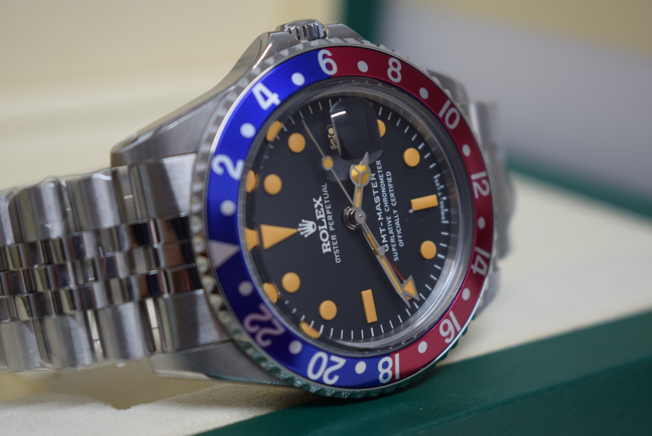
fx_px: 1414
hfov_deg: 26.0
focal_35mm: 78
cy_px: 218
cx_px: 326
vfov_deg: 17.5
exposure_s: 1/60
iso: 800
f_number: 5.6
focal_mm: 52
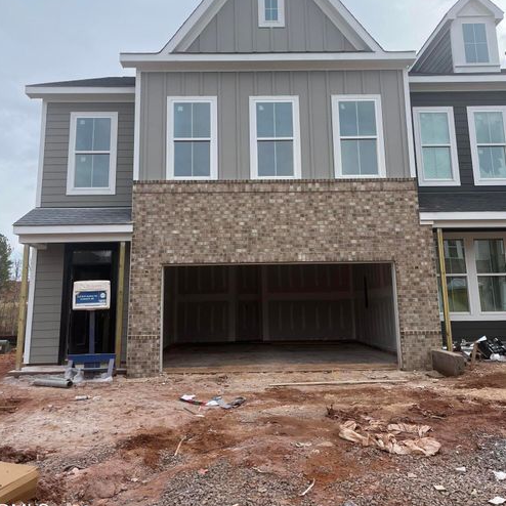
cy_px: 201
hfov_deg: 52.5
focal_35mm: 31
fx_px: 513
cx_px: 251
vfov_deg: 52.2
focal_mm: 5.1
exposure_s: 1/3311
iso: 50
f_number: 1.6
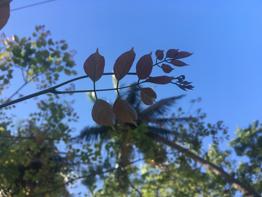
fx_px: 219
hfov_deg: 61.7
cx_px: 131
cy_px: 98
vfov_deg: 48.2
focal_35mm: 29
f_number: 2.2
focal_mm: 4.15
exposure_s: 1/538
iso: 25
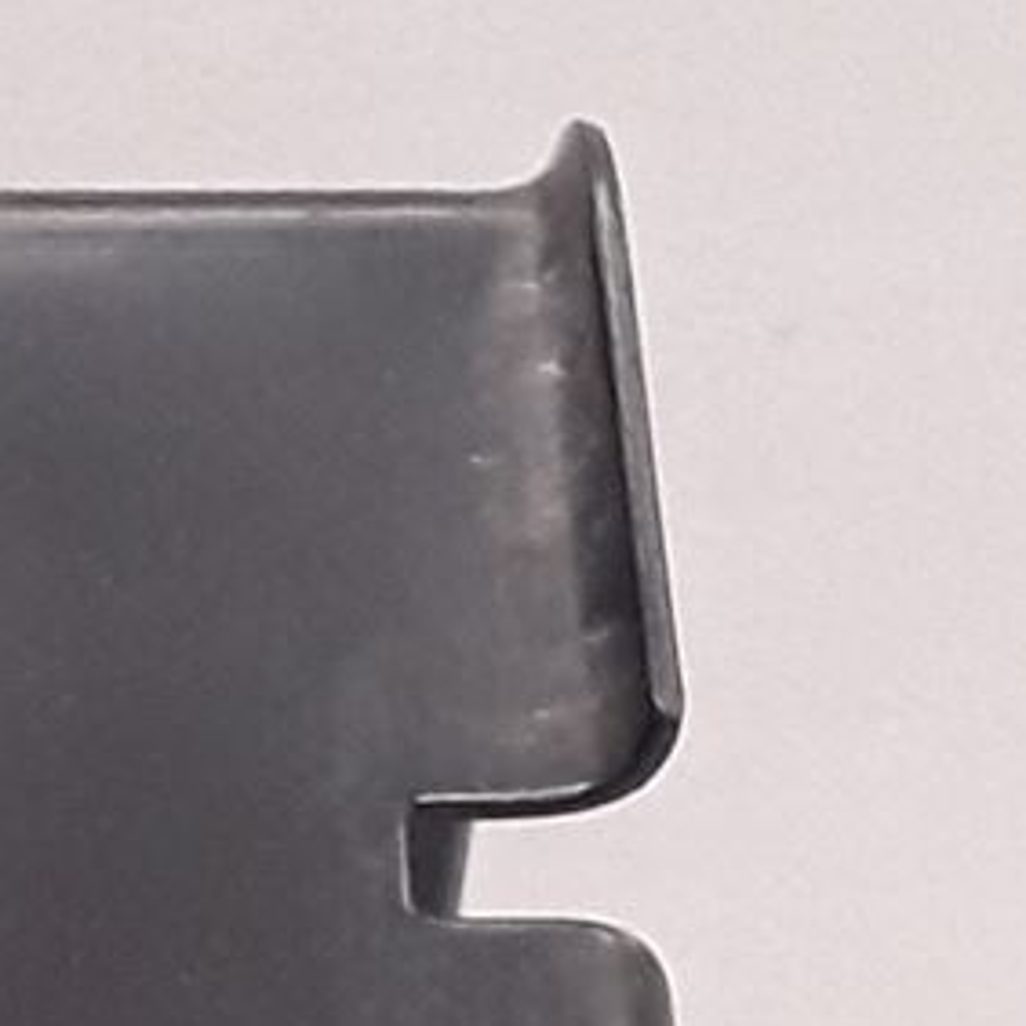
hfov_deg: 9.6
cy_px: 1743
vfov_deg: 9.3
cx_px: -266
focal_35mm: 180
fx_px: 6036
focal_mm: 2.91
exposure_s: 1/100
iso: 100
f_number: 1.9
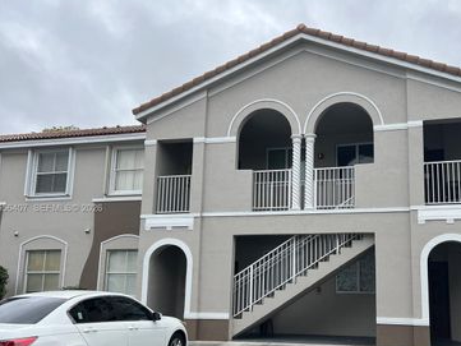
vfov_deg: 39.5
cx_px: 298
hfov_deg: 50.6
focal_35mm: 36
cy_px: 209
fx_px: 480
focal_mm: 5.7
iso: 50
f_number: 1.5
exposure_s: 1/748
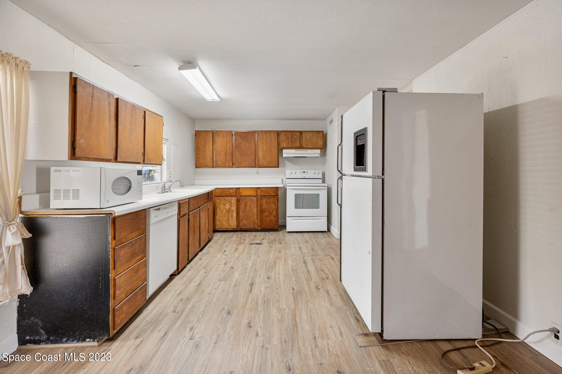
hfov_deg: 102.3
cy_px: 187
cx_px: 281
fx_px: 226
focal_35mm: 14
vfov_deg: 79.2
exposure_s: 1/3
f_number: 8
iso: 250
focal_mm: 14.5
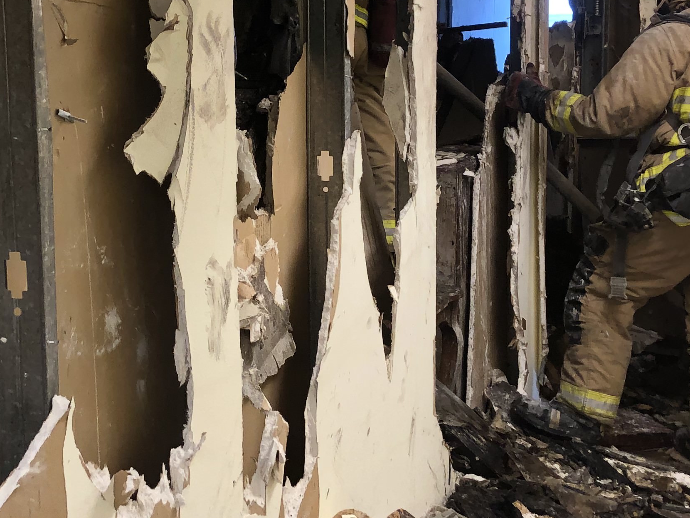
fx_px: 1355
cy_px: 184
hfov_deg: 28.4
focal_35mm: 68
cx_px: 237
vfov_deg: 21.6
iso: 250
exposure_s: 1/60
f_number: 1.8
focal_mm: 3.99
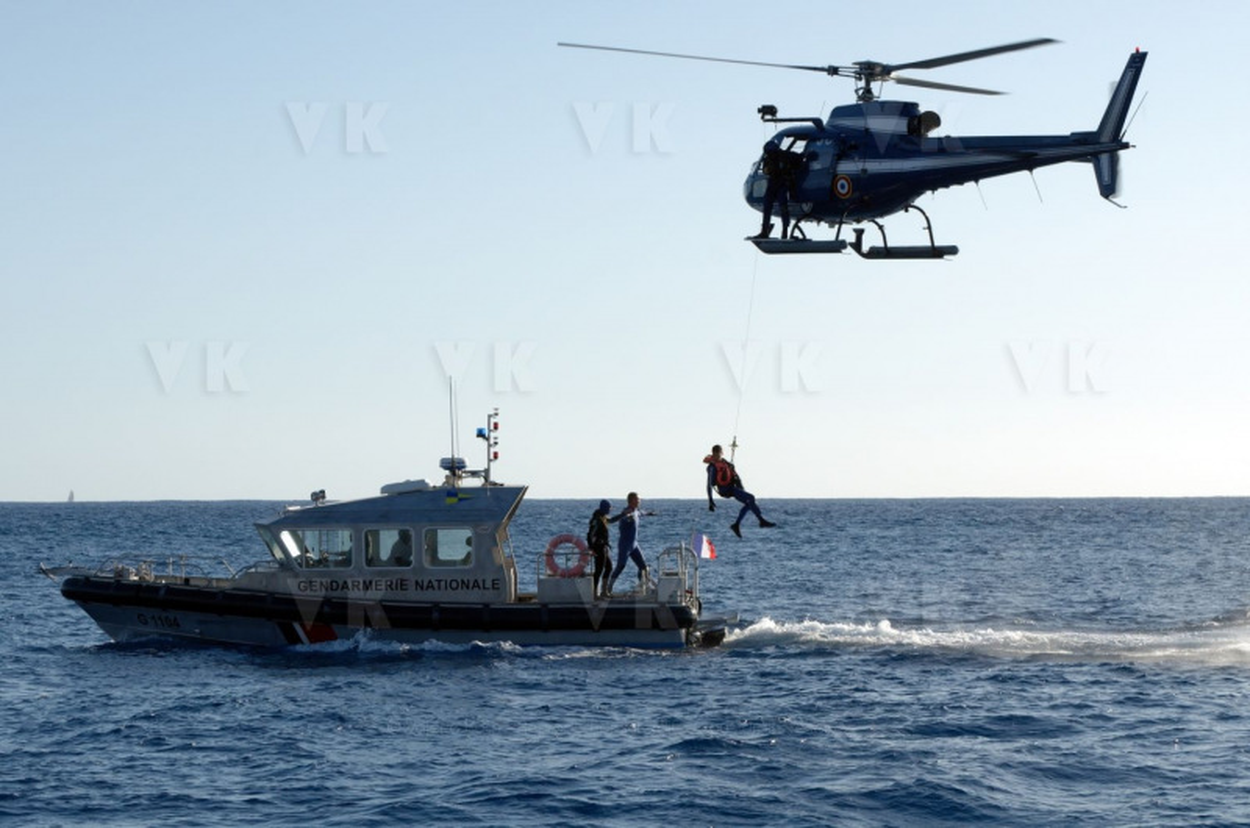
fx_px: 3639
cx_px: 625
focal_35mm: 105
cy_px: 414
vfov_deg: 13.0
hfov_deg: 19.5
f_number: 8
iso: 200
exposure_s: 1/640
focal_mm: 70
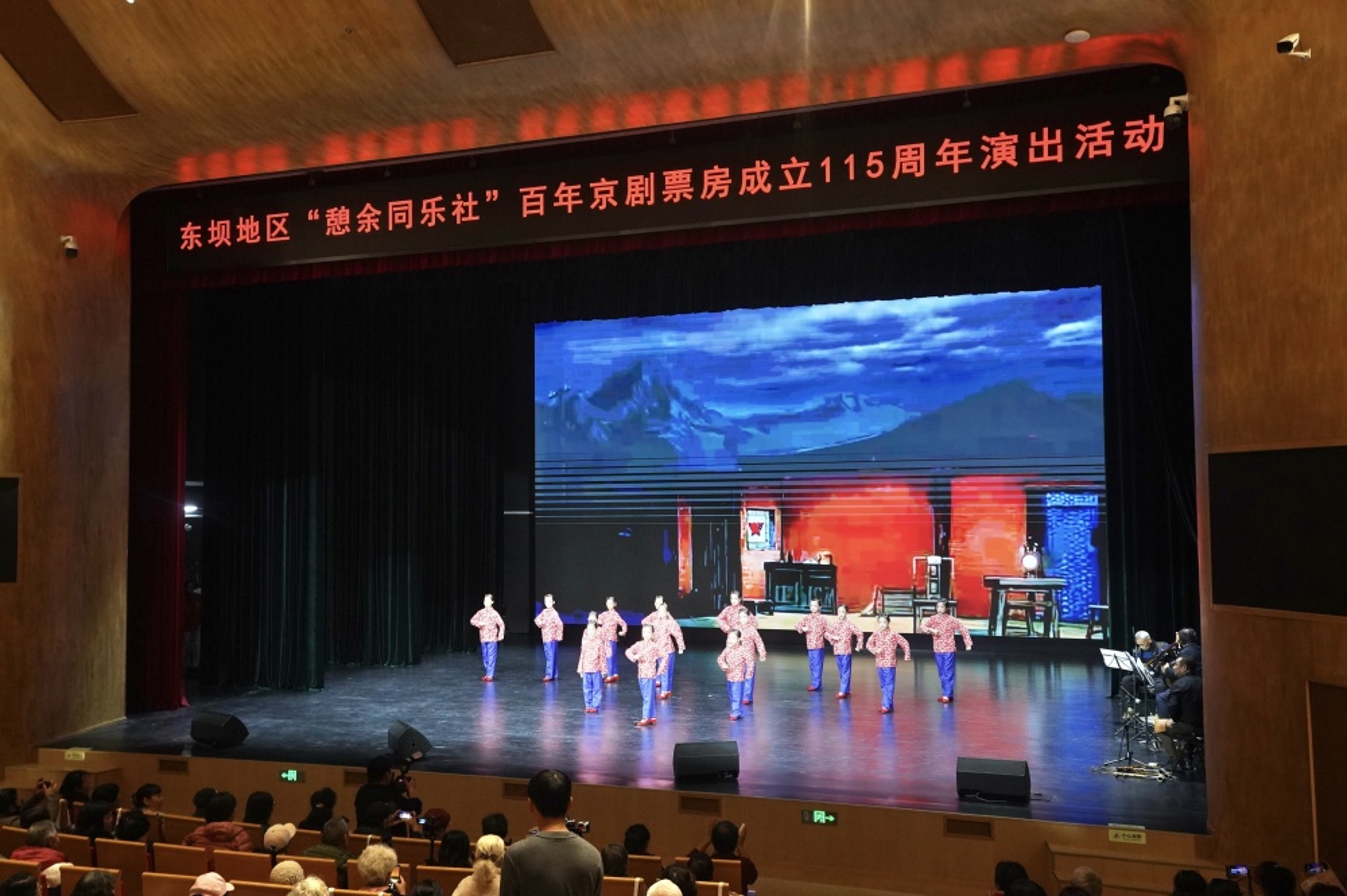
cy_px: 448
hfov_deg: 57.3
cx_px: 674
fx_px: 1234
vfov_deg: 39.9
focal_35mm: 33
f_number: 4.5
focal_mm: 33
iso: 4000
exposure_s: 1/400
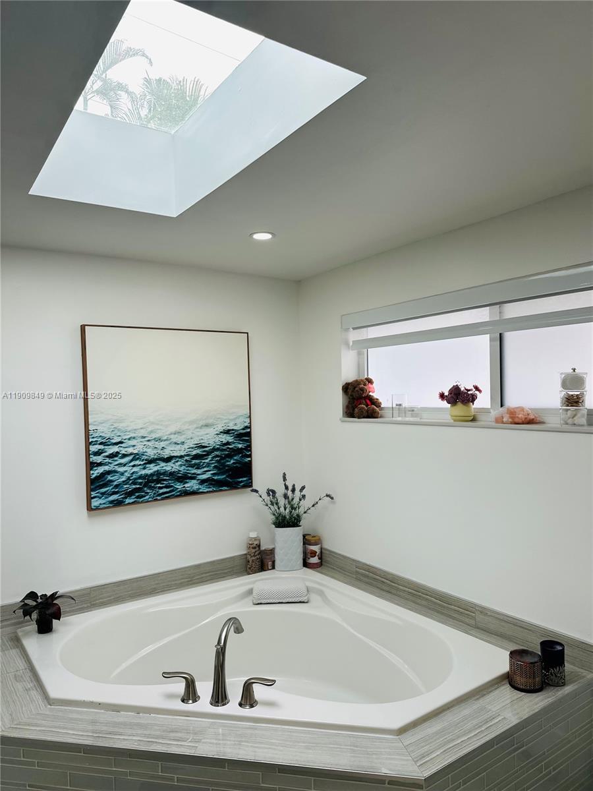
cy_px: 396
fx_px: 548
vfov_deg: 71.6
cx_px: 296
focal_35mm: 24
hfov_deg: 56.8
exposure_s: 1/638
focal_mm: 6.86
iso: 80
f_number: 1.78
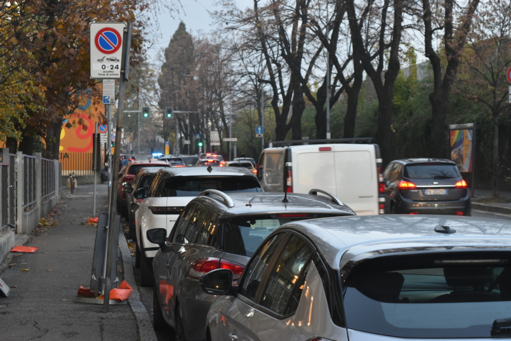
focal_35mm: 82
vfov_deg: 16.5
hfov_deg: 24.6
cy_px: 170
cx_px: 256
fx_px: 1171
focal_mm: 55
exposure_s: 1/60
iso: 1000
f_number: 5.6
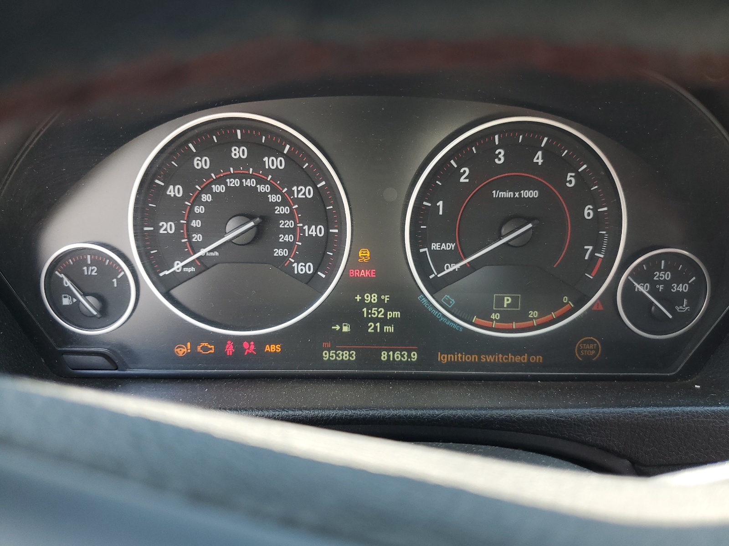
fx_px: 548
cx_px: 364
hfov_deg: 67.3
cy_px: 273
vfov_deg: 53.1
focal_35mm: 26
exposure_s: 1/125
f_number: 1.5
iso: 50
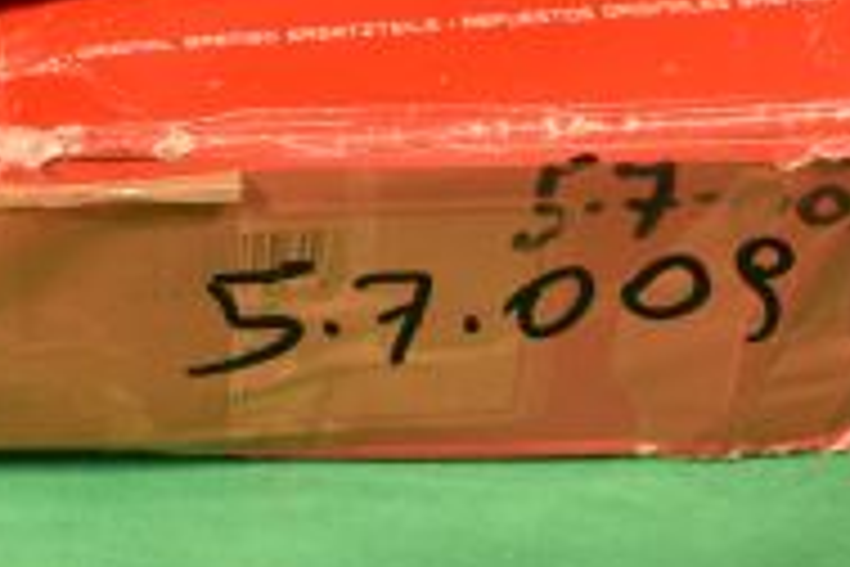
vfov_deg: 10.0
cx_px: -81
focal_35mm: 133
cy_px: -270
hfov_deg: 15.0
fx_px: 3140
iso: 100
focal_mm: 28
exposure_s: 1/100
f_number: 5.6
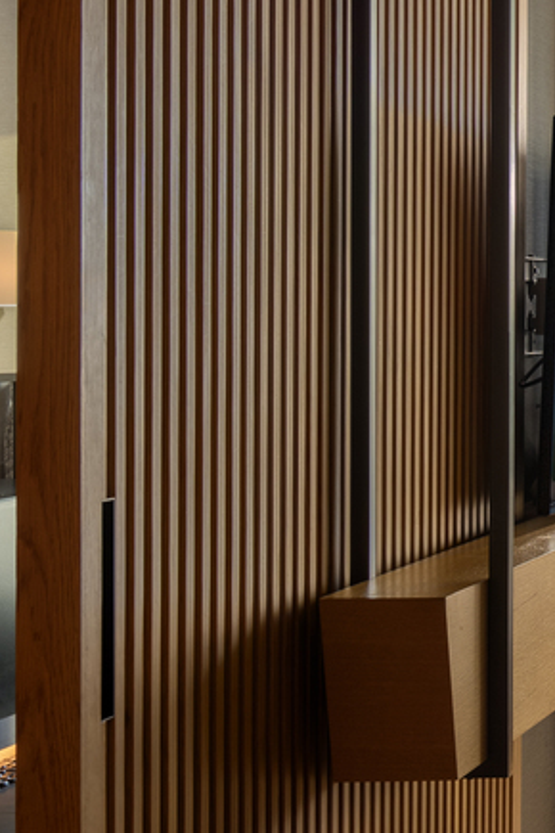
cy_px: 295
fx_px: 1989
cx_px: 1292
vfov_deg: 23.6
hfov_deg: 12.7
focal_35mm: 86
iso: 250
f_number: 11
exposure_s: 1/30
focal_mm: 32
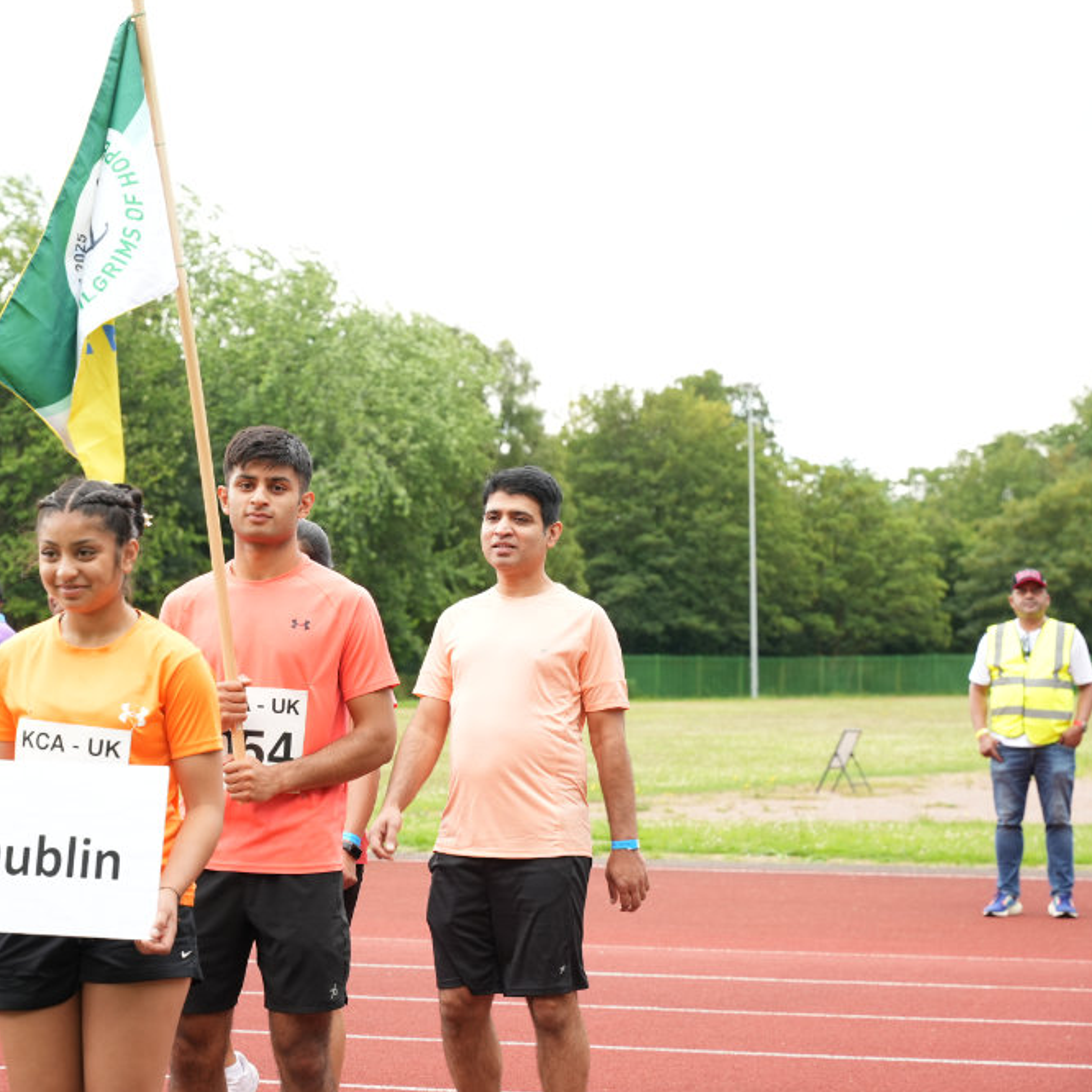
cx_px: 313
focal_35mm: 87
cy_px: 539
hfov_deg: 19.8
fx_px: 3107
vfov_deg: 19.9
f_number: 5
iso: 400
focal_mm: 66.8
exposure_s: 1/250
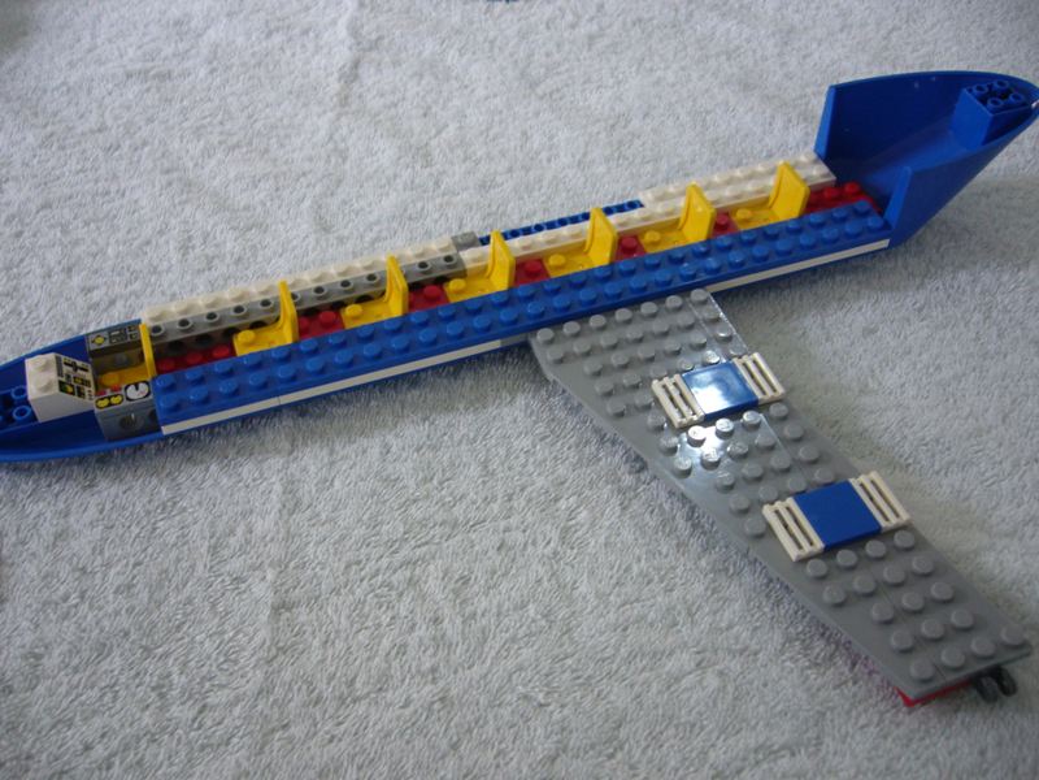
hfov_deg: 52.6
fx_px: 1051
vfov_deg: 40.7
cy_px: 390
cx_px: 520
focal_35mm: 35
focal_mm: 5.8
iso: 125
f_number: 2.8
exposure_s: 1/15
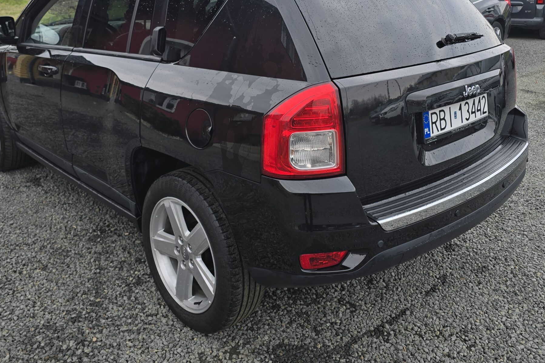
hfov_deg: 55.8
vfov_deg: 38.0
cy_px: 97
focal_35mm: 34
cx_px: 262
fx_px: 515
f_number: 1.7
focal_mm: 6.3
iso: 16
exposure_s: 1/180
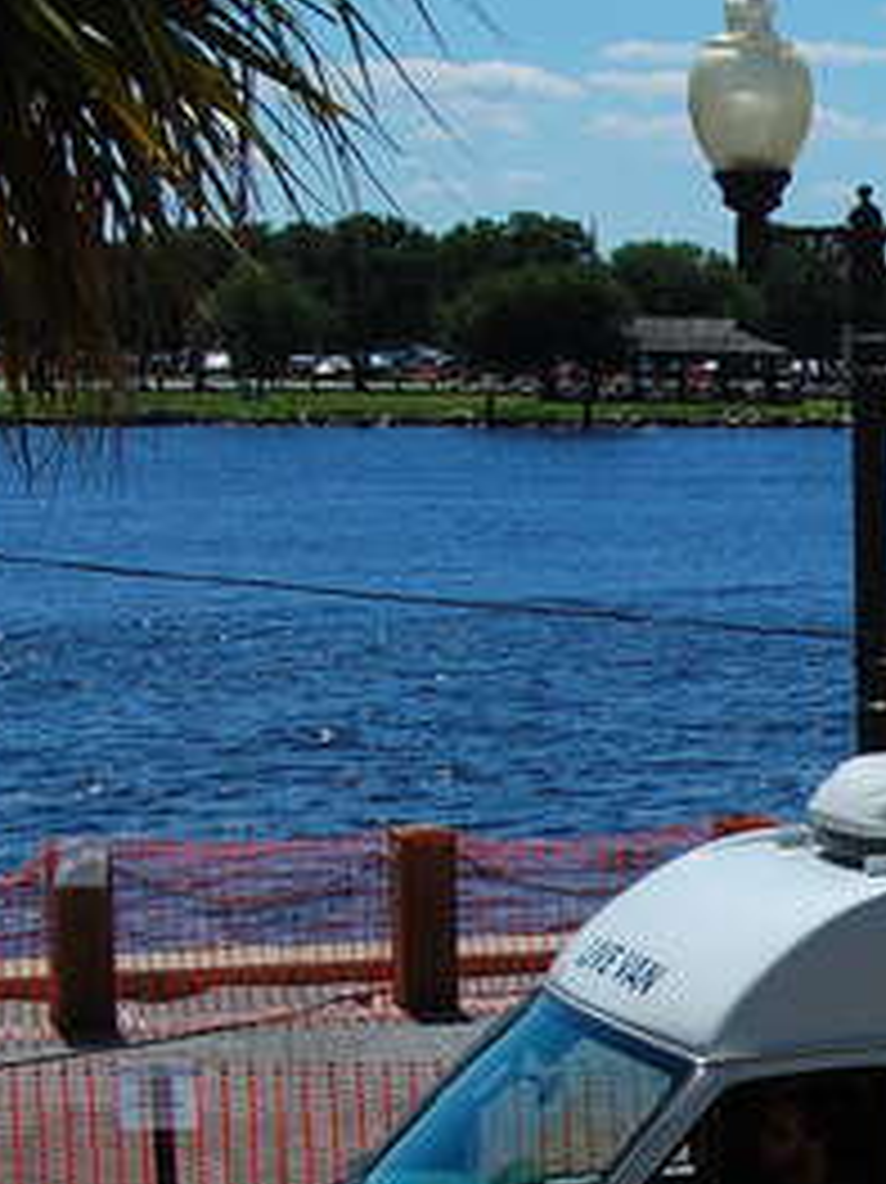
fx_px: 3894
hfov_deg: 12.6
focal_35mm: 114
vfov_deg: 17.1
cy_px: 1013
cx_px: 1156
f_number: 14
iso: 200
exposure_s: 1/320
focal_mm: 26
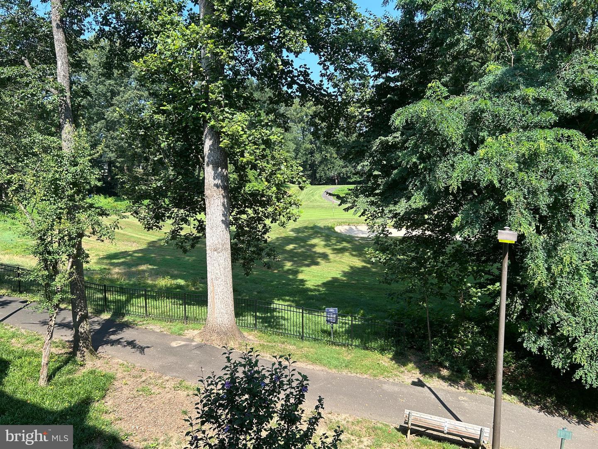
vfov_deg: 53.1
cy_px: 224
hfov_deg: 67.3
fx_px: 449
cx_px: 299
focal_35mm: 26
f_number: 1.5
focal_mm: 5.7
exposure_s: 1/1058
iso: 50
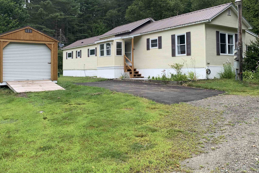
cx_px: 114
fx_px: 245
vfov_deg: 38.6
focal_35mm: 34
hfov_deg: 55.6
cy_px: 61
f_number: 1.8
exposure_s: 1/605
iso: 25
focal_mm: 4.25
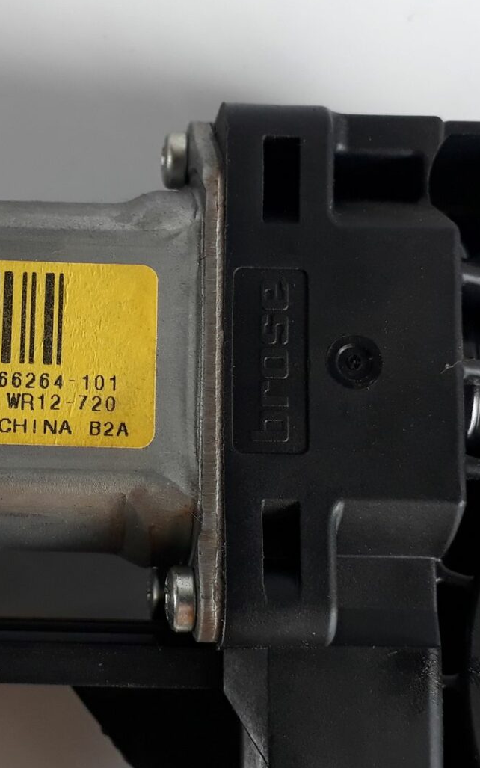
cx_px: 53
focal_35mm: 39
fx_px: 816
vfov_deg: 50.4
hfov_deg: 31.3
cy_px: 384
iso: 64
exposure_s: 1/33
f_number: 1.9
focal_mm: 3.6
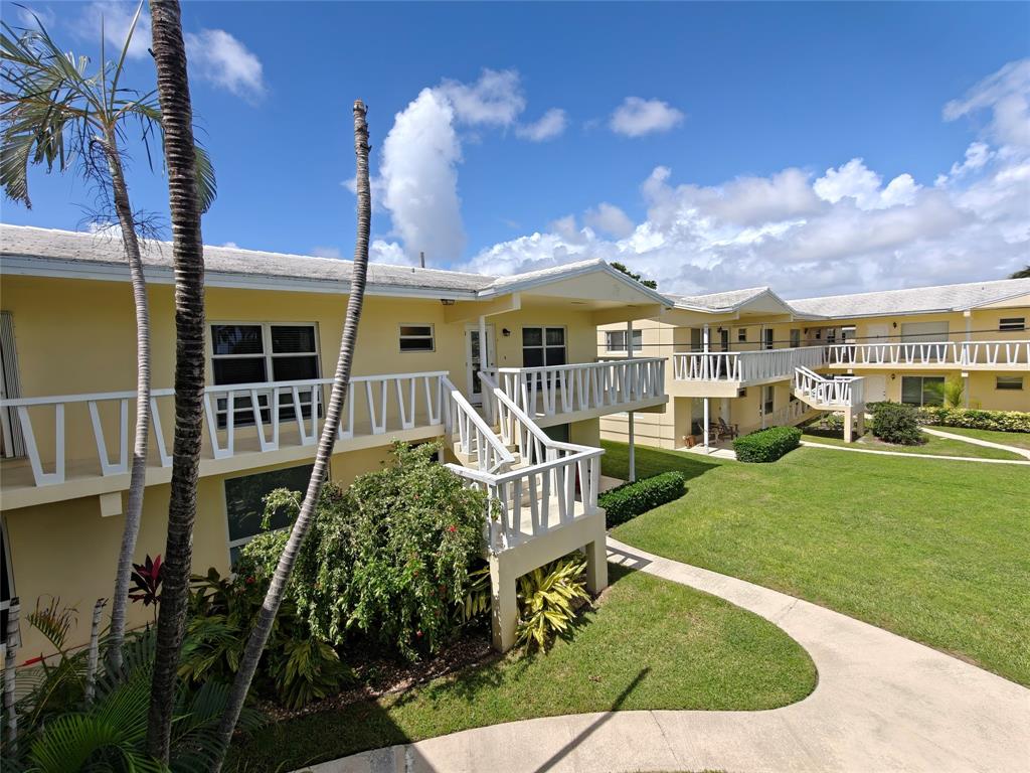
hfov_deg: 98.2
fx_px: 446
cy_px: 386
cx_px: 515
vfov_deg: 81.7
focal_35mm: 15
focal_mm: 2.3
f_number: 2
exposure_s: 1/404
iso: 50
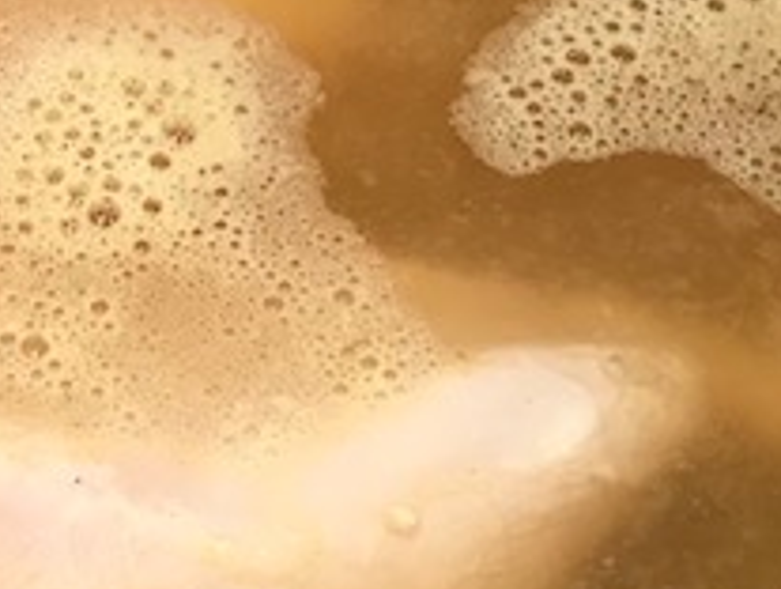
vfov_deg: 13.7
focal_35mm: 108
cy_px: 208
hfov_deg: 17.5
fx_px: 2441
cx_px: -102
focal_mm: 3.99
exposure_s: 1/24
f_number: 1.8
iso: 32
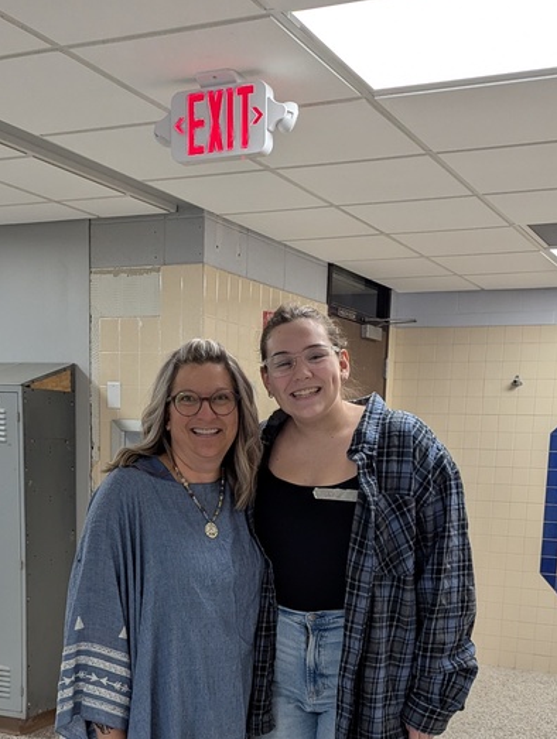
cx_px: 272
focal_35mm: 47
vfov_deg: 38.8
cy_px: 596
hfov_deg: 31.0
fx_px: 1005
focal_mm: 6.81
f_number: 1.85
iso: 88
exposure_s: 1/120
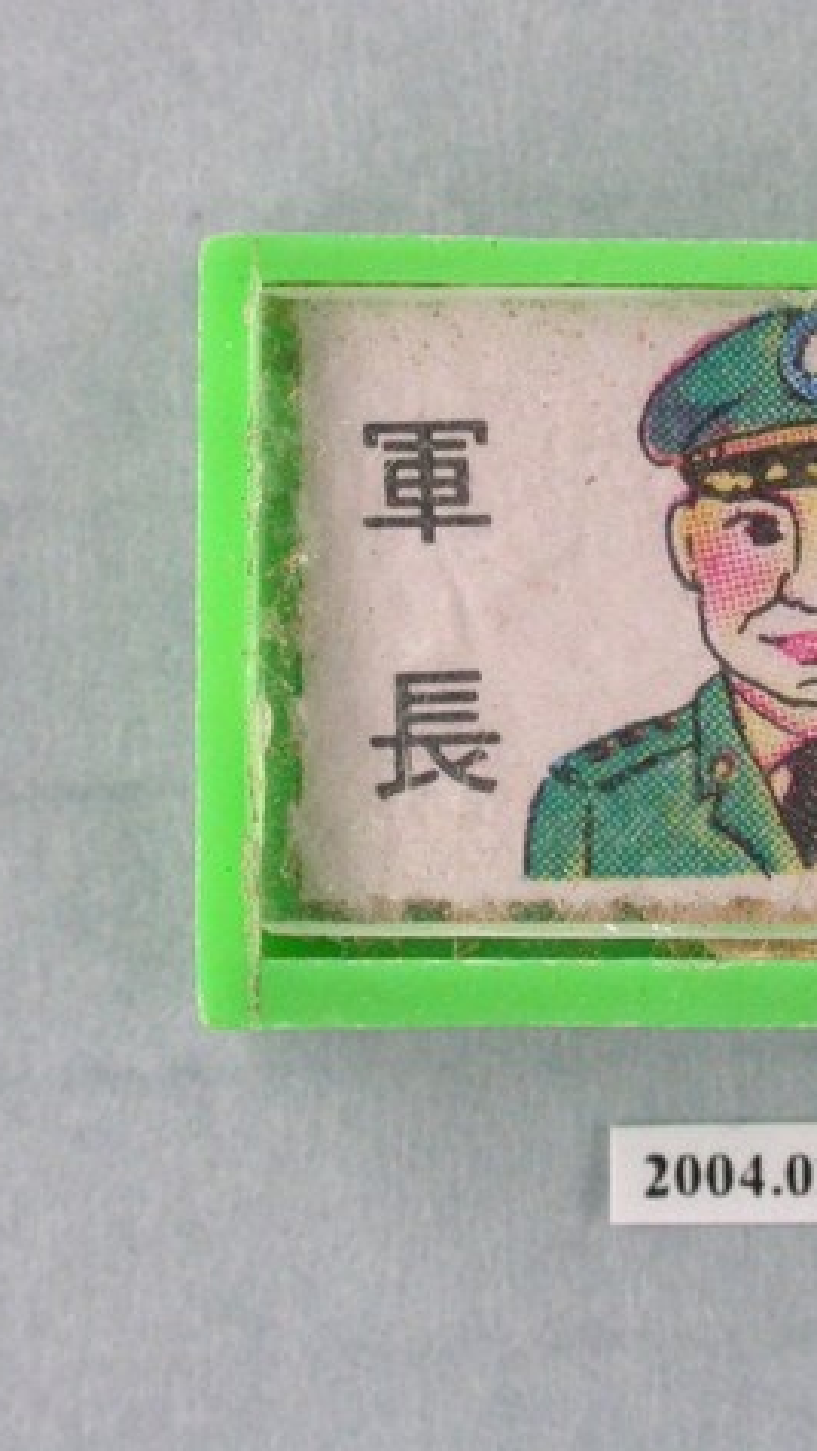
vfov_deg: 10.2
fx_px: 8120
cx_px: 698
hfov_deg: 5.8
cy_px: 729
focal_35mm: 211
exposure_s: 1/30
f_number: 6.2
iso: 200
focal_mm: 29.9
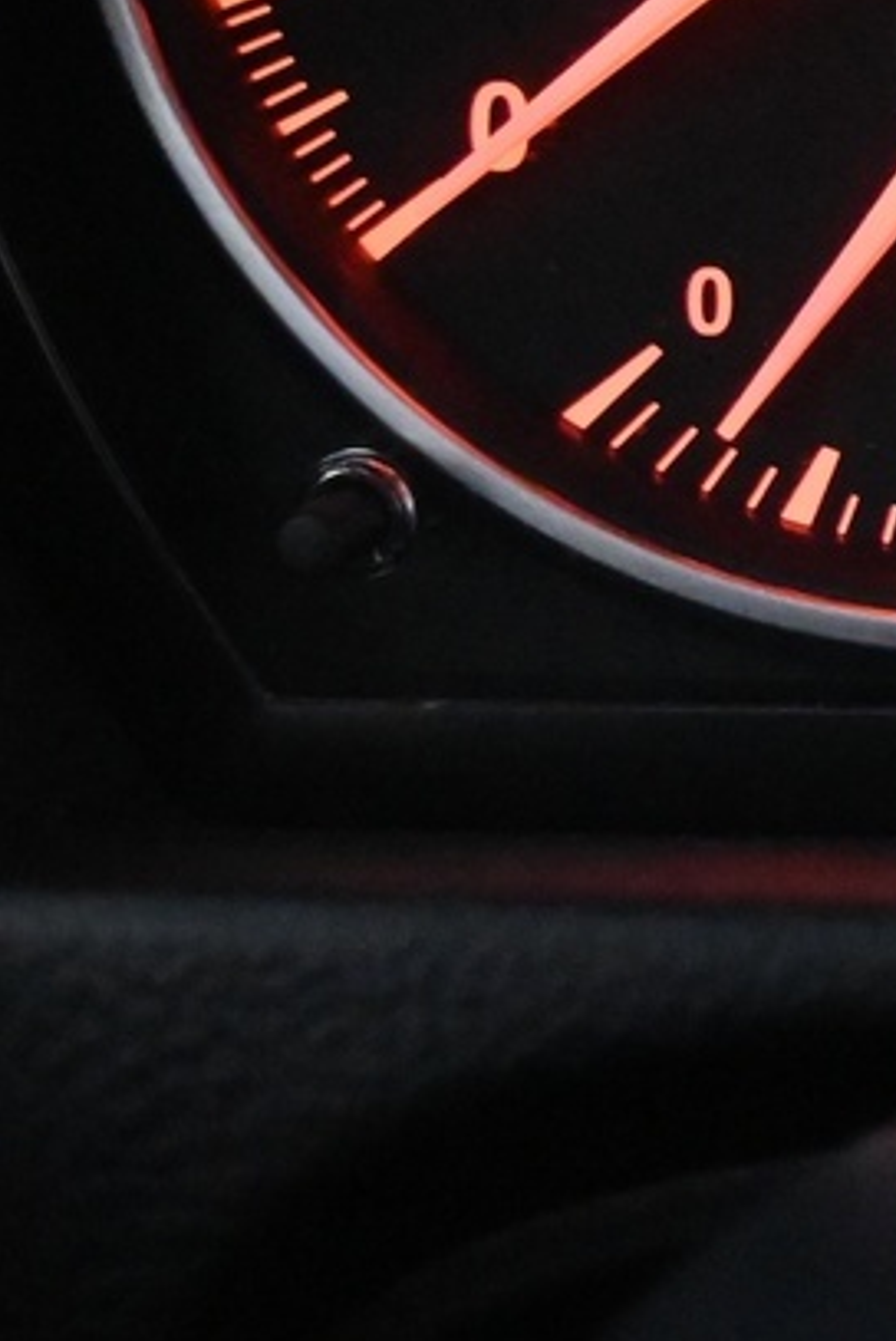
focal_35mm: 167
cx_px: 2243
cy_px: -89
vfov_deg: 12.1
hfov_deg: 7.6
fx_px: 6224
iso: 7200
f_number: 4.5
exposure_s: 1/50
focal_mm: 28
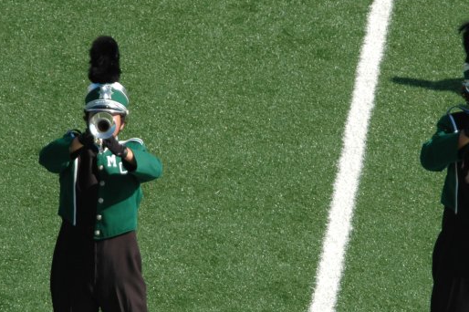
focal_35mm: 747
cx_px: 287
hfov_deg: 2.8
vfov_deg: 1.8
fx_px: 9725
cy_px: 162
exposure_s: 1/640
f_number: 5.6
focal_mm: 320
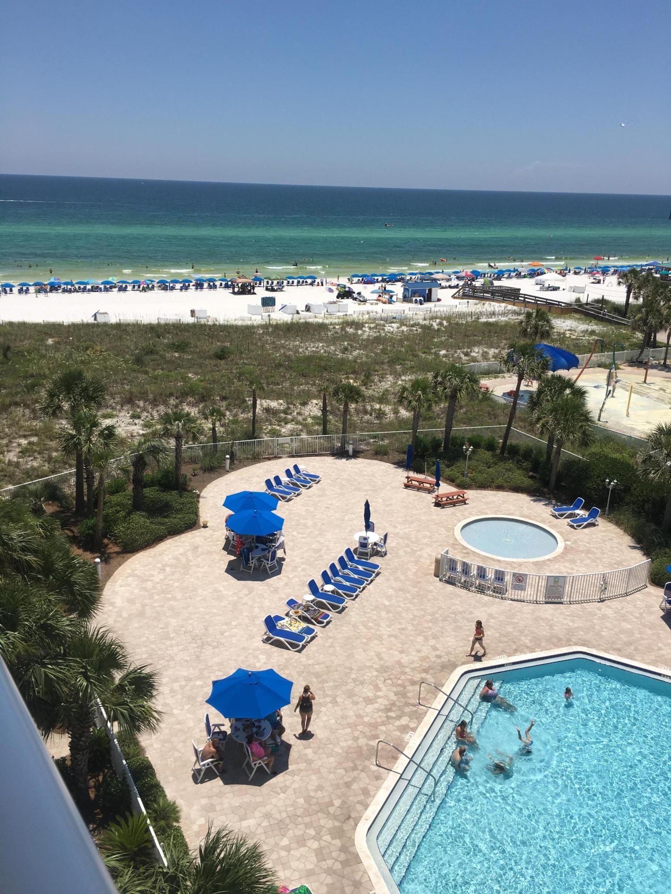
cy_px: 447
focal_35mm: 29
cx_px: 336
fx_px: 750
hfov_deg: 48.2
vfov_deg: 61.7
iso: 25
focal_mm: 4.15
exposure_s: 1/2747
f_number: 2.2
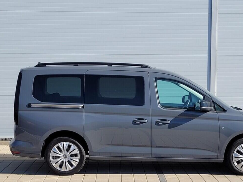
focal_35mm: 38
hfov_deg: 48.7
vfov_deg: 37.5
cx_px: 145
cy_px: 115
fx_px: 267
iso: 40
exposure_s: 1/1869
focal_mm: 5.4
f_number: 1.8
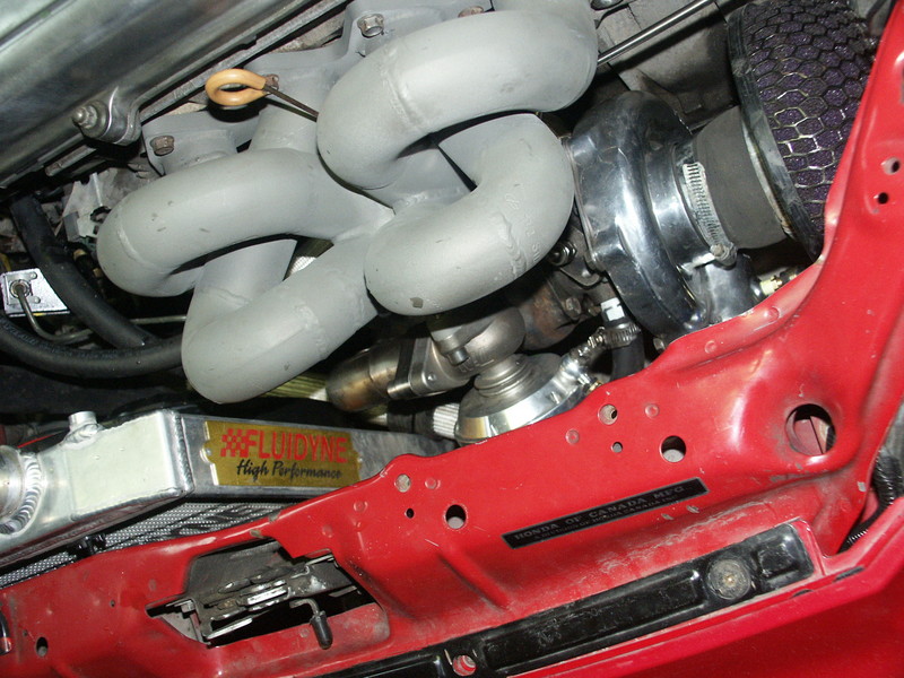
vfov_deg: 31.5
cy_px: 339
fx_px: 1201
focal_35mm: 46
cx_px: 452
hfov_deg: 41.2
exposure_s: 1/45
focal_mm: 11.91
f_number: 3.5
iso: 200
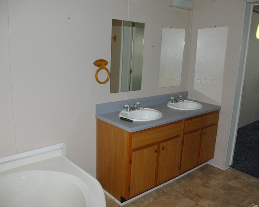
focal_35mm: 31
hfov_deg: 57.2
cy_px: 103
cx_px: 127
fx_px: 238
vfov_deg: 47.1
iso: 1600
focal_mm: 18
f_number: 8
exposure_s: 1/180
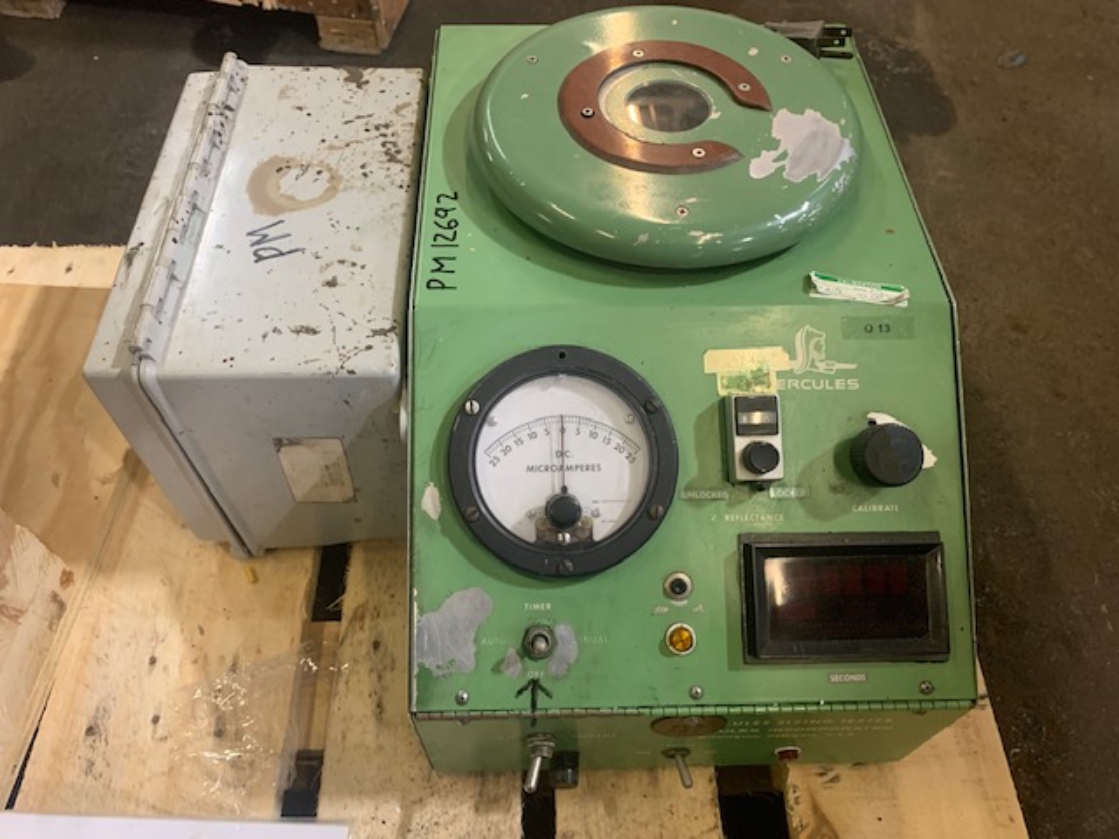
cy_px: 420
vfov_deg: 53.1
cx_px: 560
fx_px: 840
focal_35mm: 26
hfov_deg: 67.3
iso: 320
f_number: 1.8
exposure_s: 1/40
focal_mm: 4.25
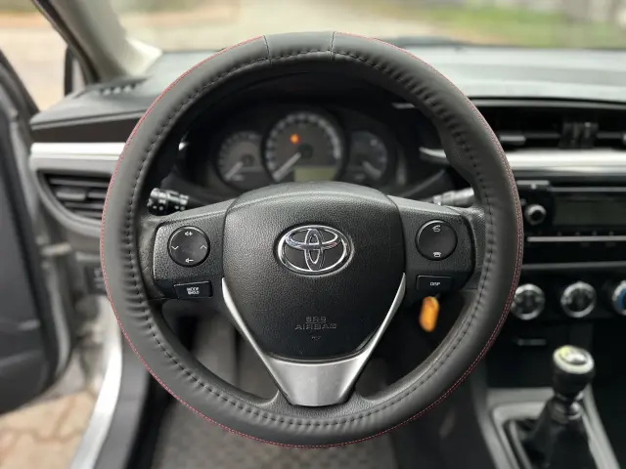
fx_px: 434
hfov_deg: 71.6
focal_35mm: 24
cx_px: 313
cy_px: 234
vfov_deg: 56.8
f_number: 1.78
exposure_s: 1/114
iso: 250
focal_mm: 6.86
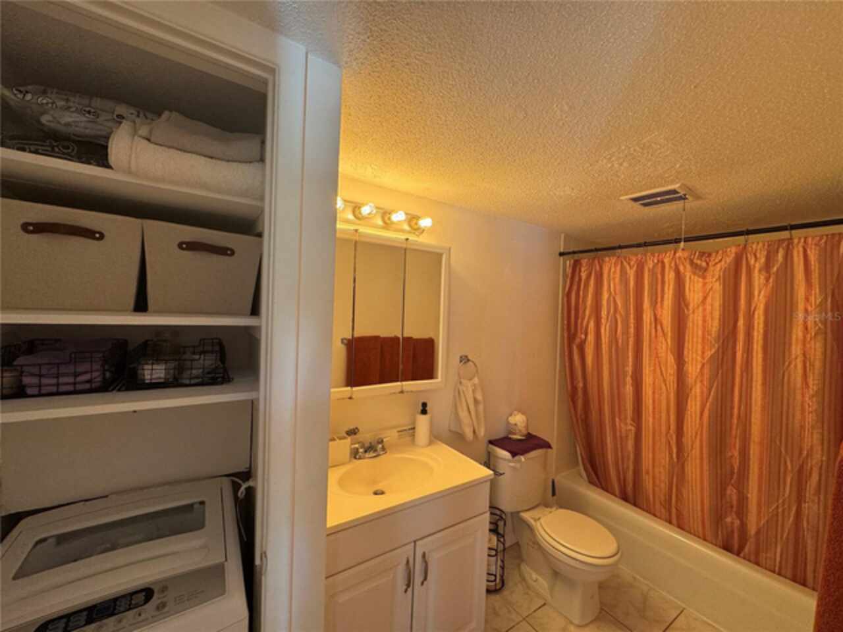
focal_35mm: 14
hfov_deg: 102.1
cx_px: 422
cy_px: 316
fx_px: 341
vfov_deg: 85.7
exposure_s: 1/60
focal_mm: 2.22
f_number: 2.2
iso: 200
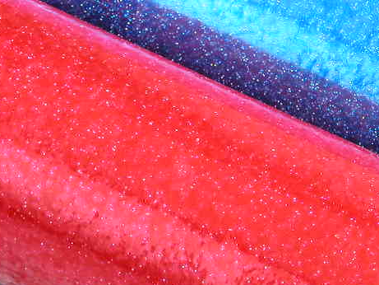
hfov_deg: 5.1
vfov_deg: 3.8
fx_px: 4282
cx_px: 198
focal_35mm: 391
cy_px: 119
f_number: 4
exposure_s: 1/18.8
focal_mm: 44.7
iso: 100
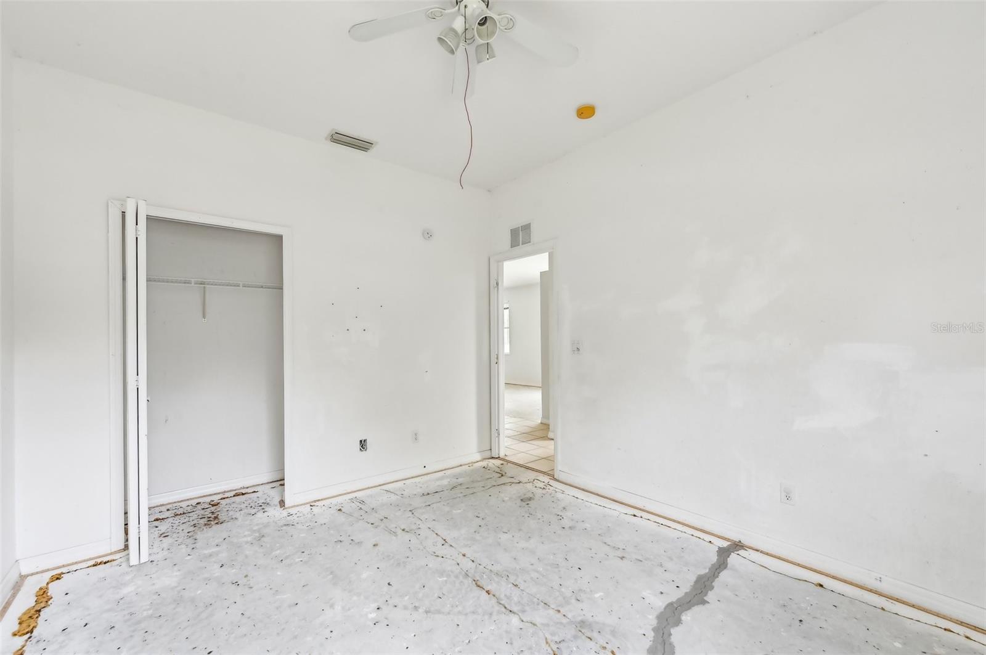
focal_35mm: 14
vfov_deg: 81.1
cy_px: 328
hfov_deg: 104.3
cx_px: 493
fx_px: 383
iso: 400
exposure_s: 1/40
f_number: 8
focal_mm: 14
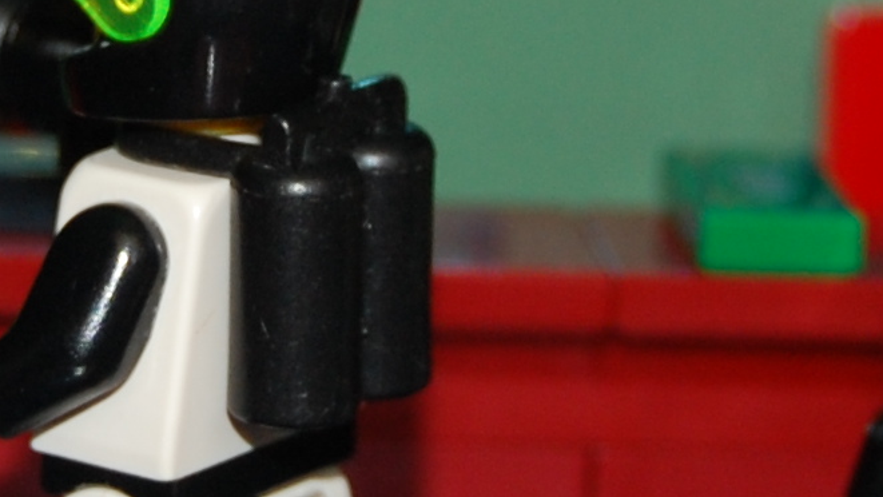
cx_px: 107
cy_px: 41
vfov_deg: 3.8
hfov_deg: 6.7
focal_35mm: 321
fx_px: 7526
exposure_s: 1/60
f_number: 5.3
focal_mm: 45
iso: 400
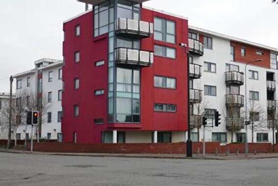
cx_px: 156
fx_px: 440
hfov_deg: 35.0
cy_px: 95
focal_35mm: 57
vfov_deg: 23.8
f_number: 4
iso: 125
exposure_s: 1/250
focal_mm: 16.9
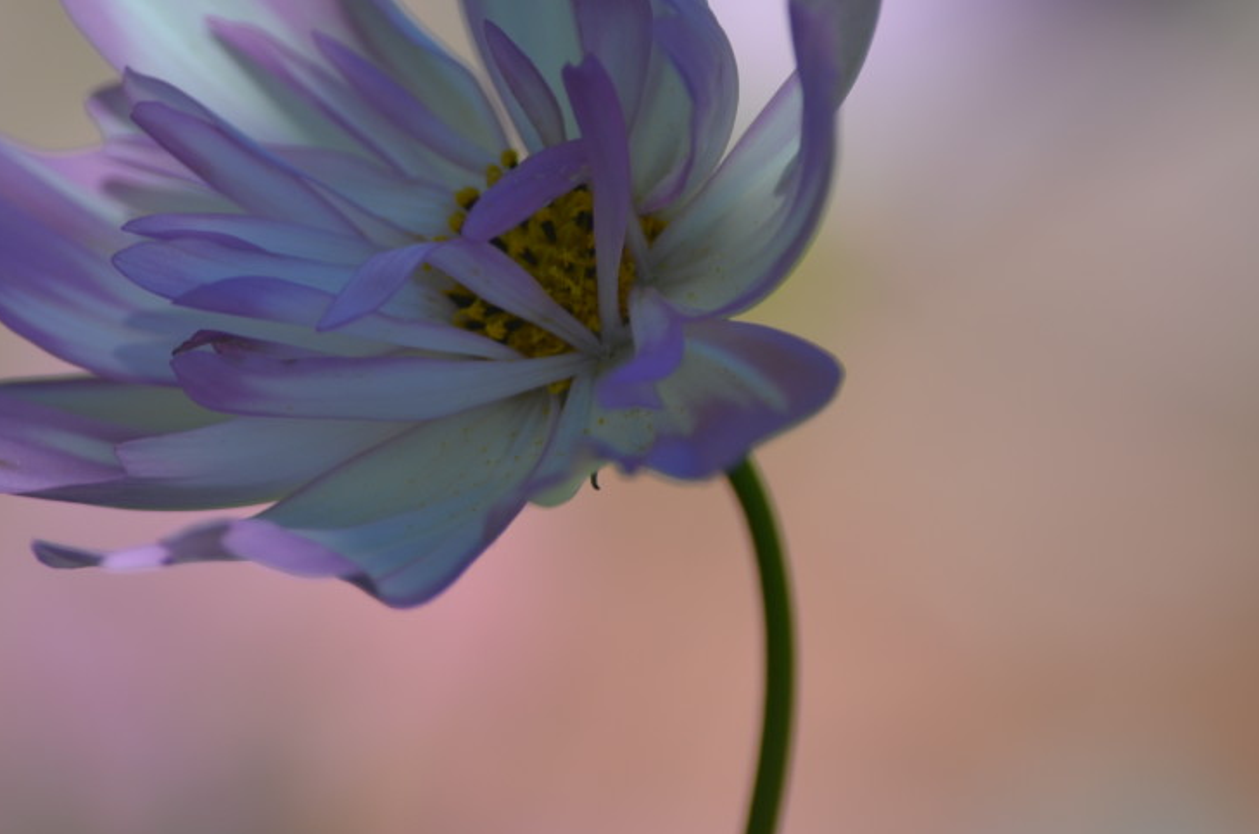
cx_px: 515
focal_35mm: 569
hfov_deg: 3.6
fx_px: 19860
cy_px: 281
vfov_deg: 2.4
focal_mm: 270
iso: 200
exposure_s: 1/640
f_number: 6.3
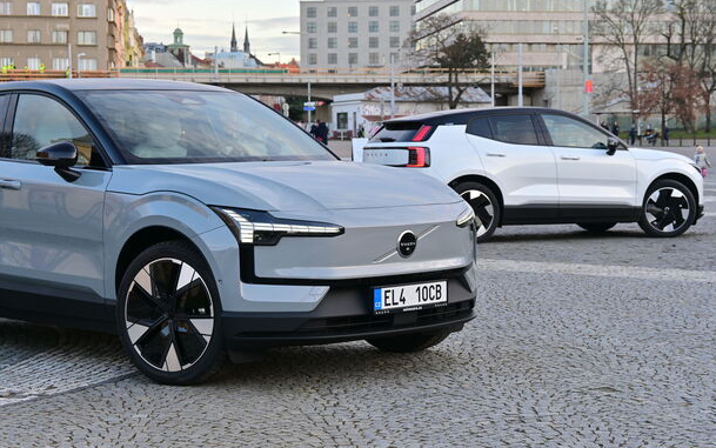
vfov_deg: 17.0
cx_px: 360
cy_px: 238
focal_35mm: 77
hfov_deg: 26.8
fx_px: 1503
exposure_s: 1/100
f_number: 6.3
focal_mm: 50
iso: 250
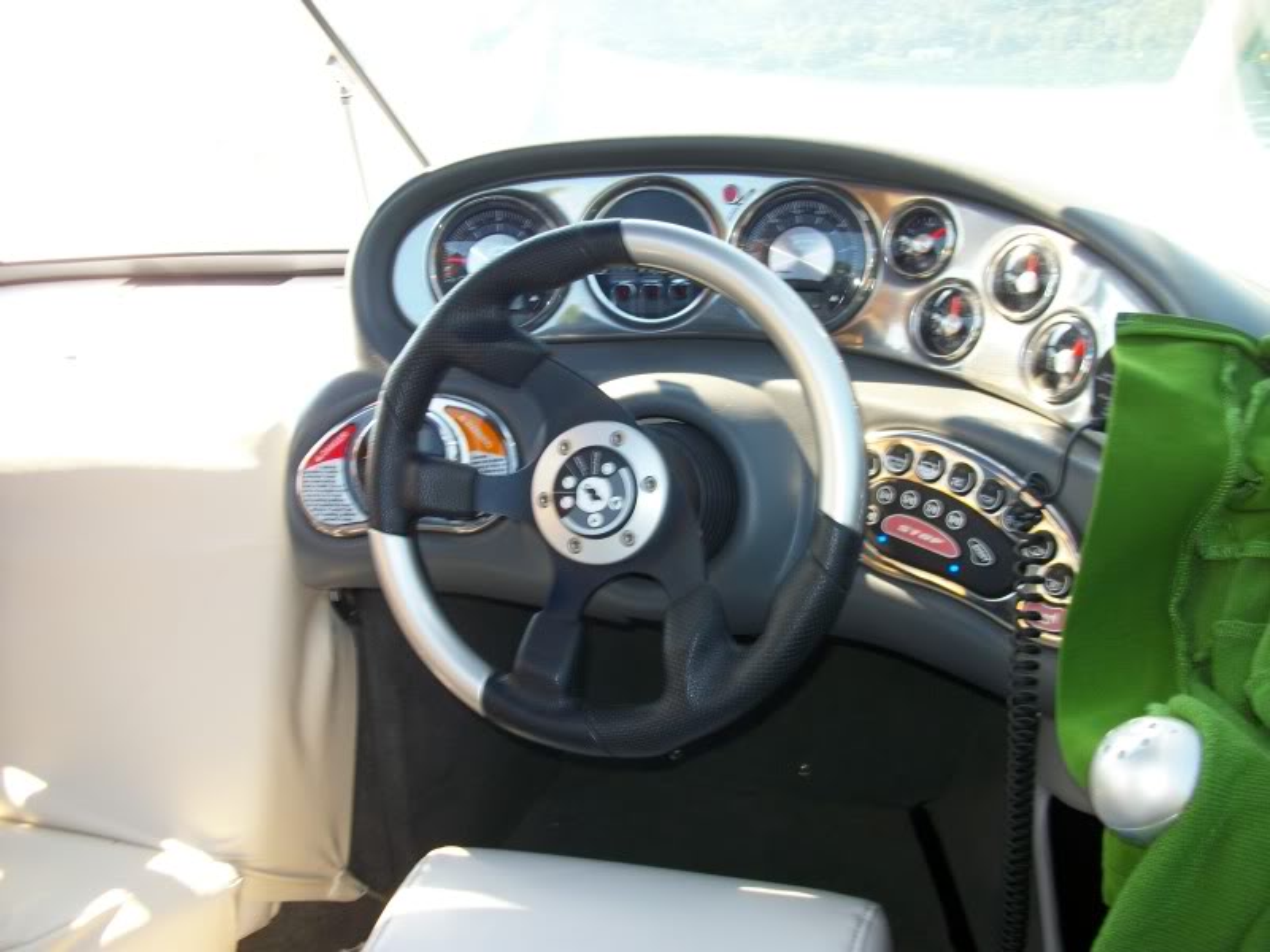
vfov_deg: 41.8
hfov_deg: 54.0
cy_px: 476
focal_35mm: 34
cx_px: 635
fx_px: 1247
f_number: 2.9
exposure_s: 1/158
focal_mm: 5.7
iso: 80
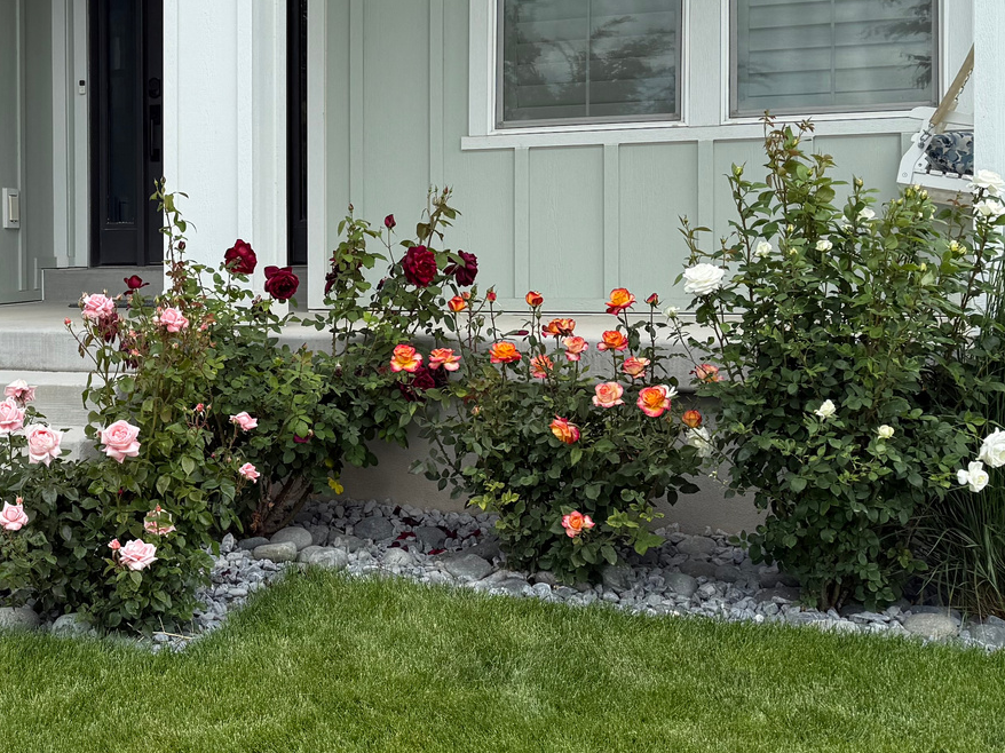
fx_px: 1625
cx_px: 124
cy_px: 270
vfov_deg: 26.0
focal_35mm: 56
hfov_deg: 32.8
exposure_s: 1/1522
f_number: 1.78
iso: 80
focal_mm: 6.76
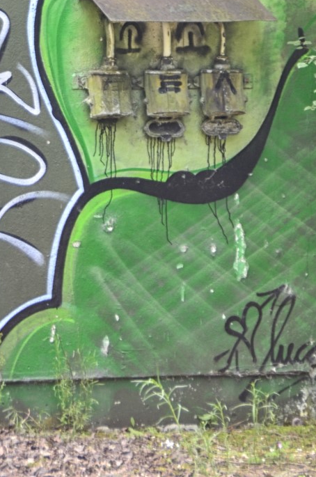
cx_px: 170
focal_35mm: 339
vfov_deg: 6.1
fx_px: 4484
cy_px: -89
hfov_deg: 4.0
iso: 200
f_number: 5.3
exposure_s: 1/60
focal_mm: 95
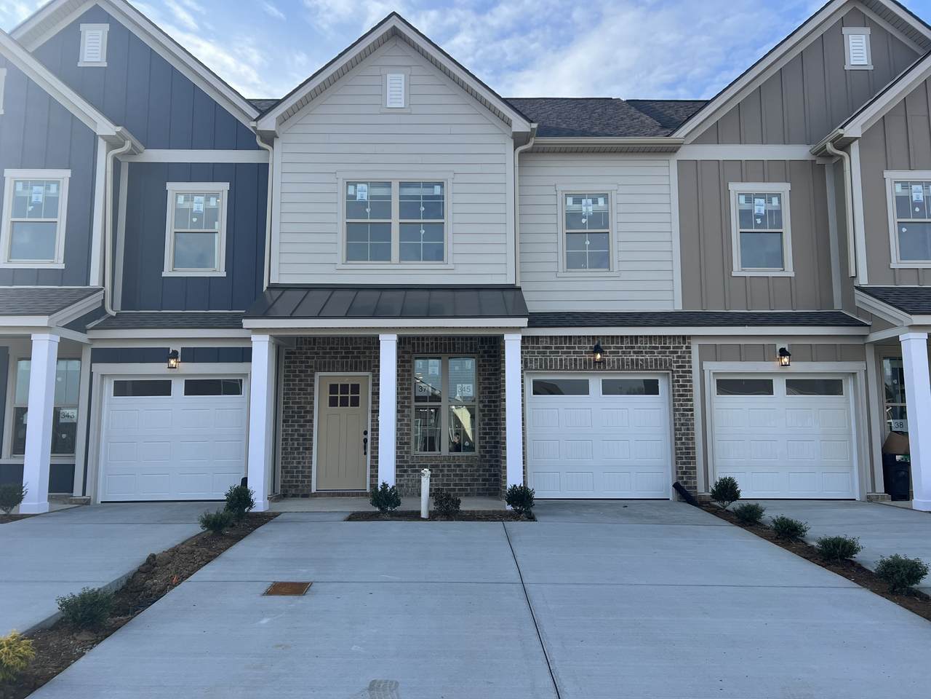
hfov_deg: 67.3
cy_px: 350
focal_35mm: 26
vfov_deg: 53.1
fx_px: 699
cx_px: 466
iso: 50
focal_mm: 5.7
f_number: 1.5
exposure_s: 1/1669
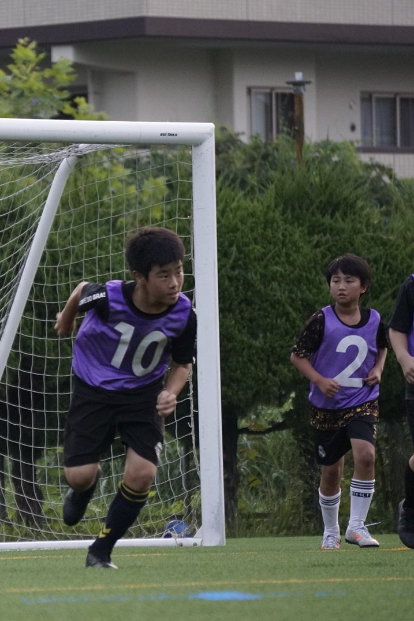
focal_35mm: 424
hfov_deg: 3.2
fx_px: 7316
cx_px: -16
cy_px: 310
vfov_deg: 4.9
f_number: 6.3
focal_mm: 188
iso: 1600
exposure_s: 1/320
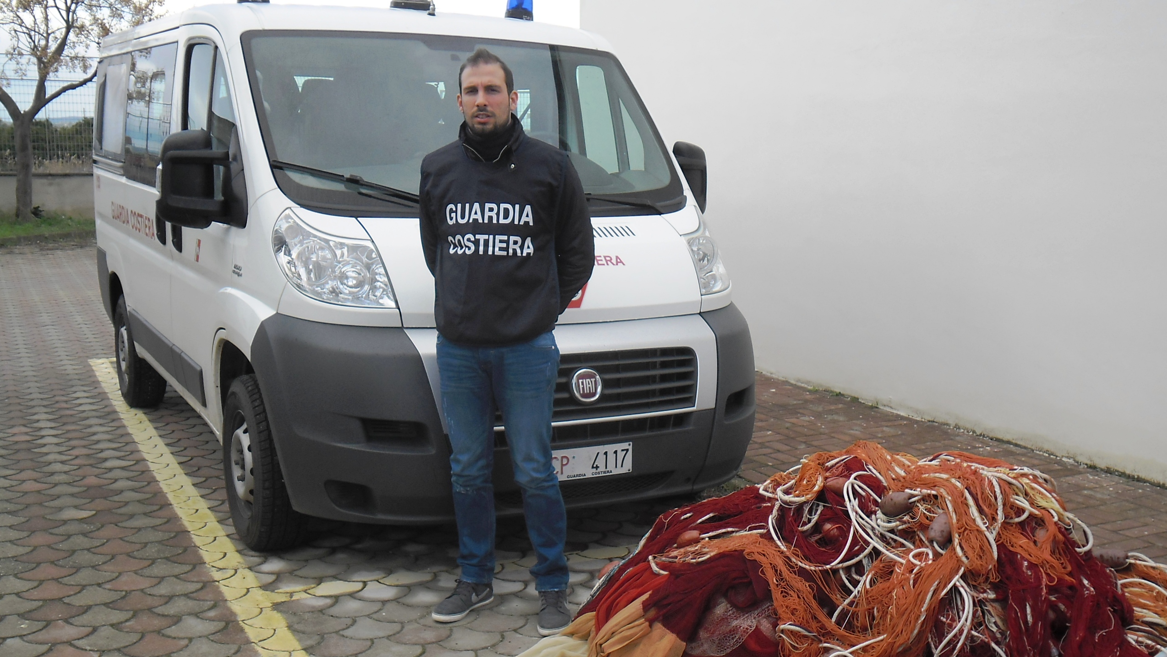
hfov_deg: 49.4
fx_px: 1269
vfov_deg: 29.0
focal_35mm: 41
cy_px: 380
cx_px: 592
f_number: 4
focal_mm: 6.6
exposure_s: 1/215
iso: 80
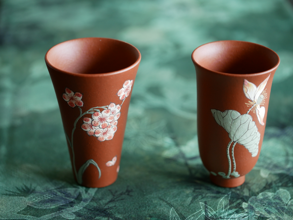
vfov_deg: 16.4
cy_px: 110
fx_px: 762
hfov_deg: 21.8
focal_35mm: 90
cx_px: 146
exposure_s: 1/100
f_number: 2.8
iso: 250
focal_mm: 45
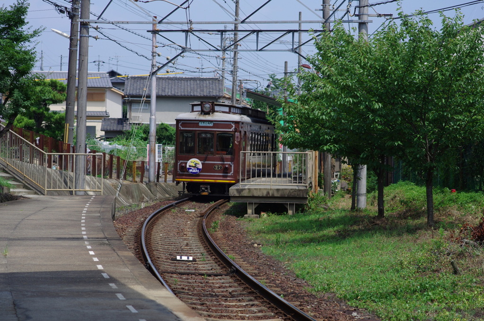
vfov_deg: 13.0
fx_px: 1409
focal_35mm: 105
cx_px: 242
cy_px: 160
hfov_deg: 19.5
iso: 100
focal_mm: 70
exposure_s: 1/800
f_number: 4
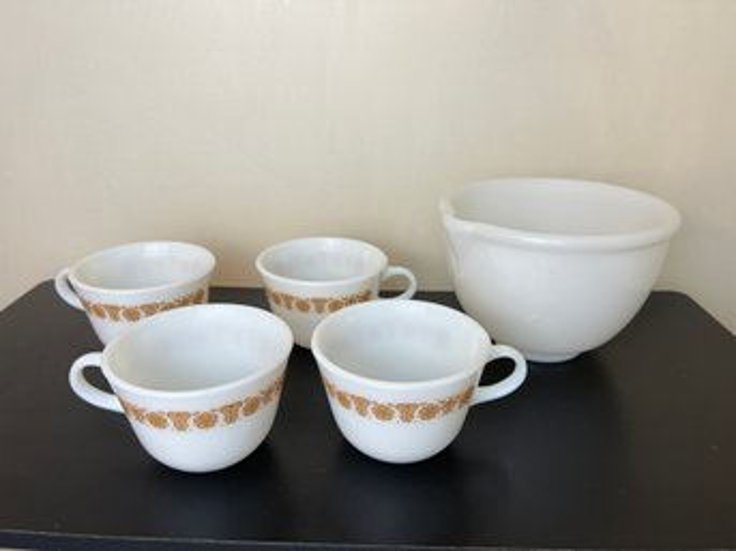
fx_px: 553
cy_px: 276
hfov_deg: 67.3
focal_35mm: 26
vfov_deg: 53.0
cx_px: 368
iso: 80
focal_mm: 5.7
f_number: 1.5
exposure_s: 1/120
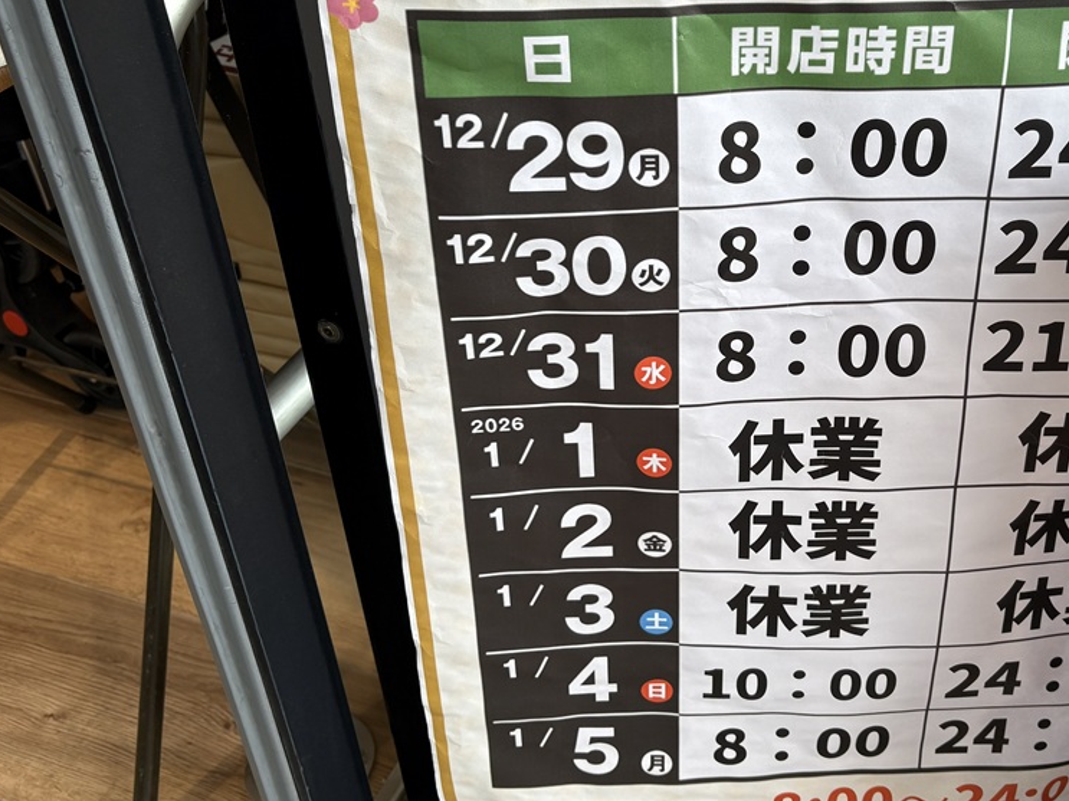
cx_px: 729
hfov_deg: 44.0
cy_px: 299
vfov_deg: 34.2
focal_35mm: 42
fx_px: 1297
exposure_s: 1/172
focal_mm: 5.96
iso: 40
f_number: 1.6
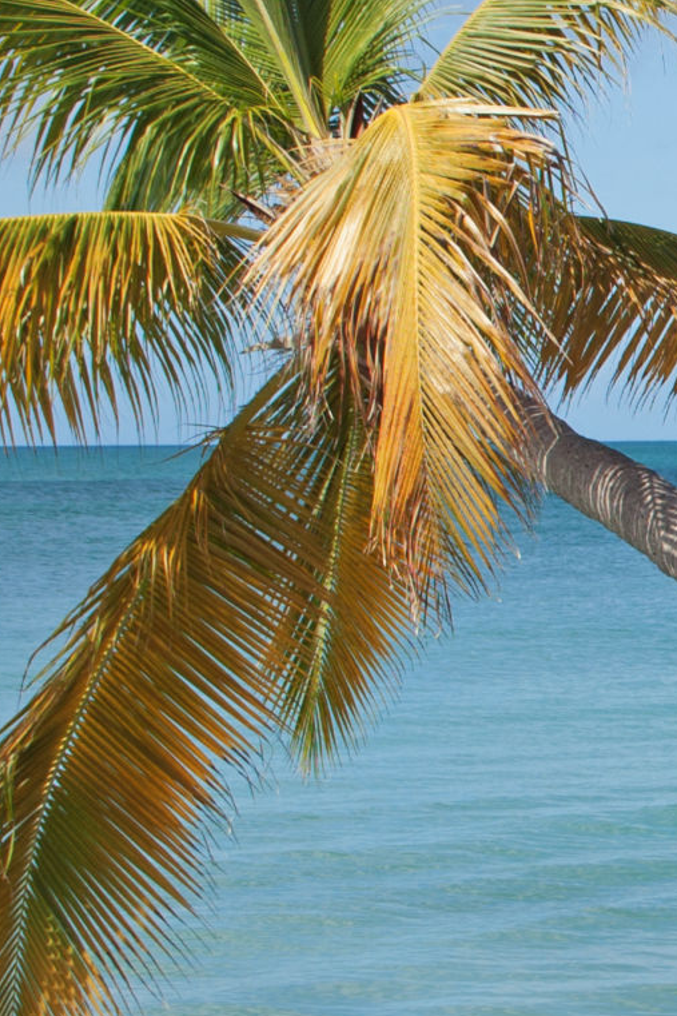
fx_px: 4388
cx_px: 1144
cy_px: 594
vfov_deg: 13.2
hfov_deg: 8.5
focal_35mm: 155
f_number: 10
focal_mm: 35
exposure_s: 1/400
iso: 200
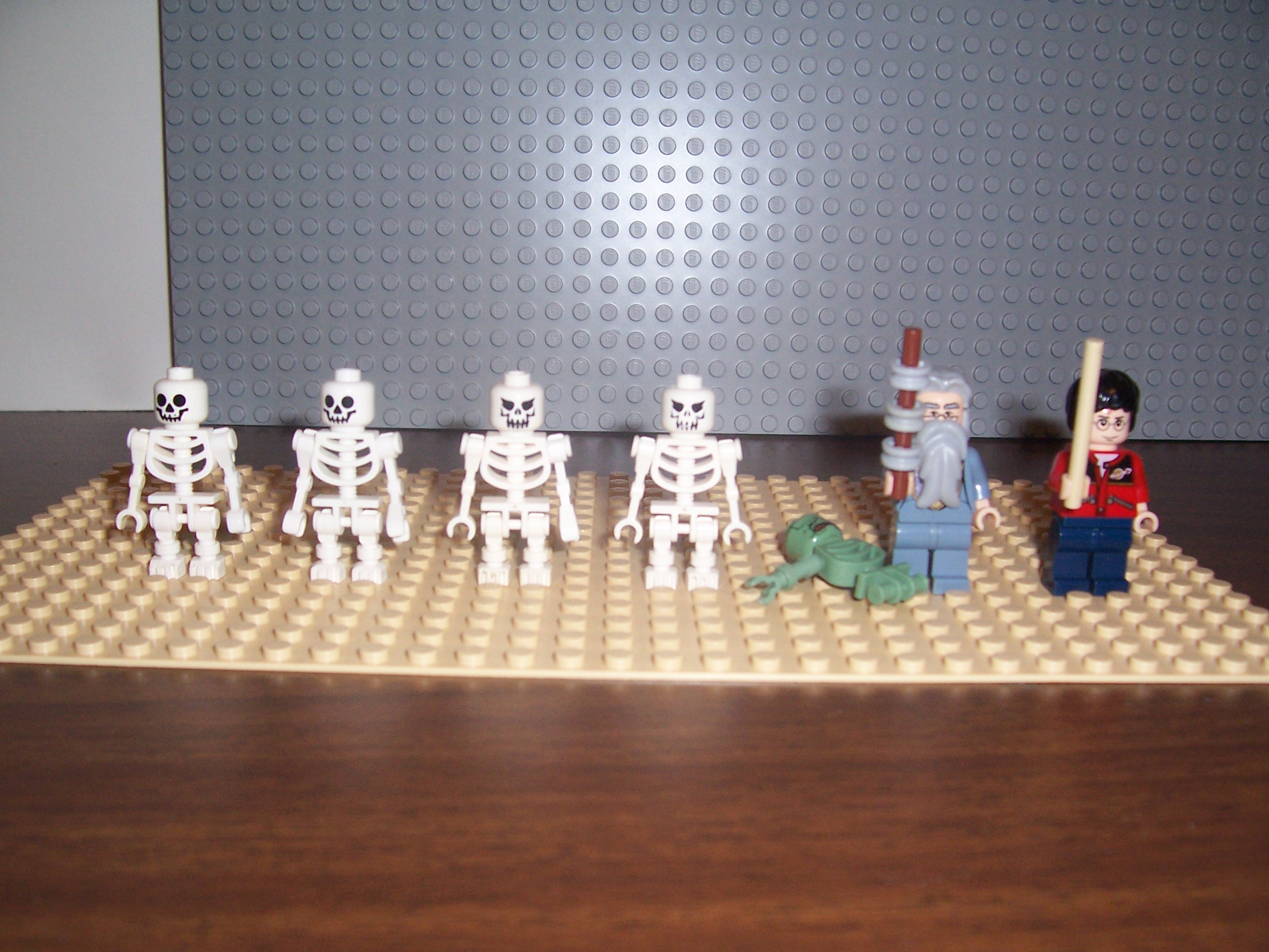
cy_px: 476
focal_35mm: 34
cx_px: 634
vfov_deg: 41.8
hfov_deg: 54.0
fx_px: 1246
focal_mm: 5.6
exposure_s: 1/60
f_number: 2.7
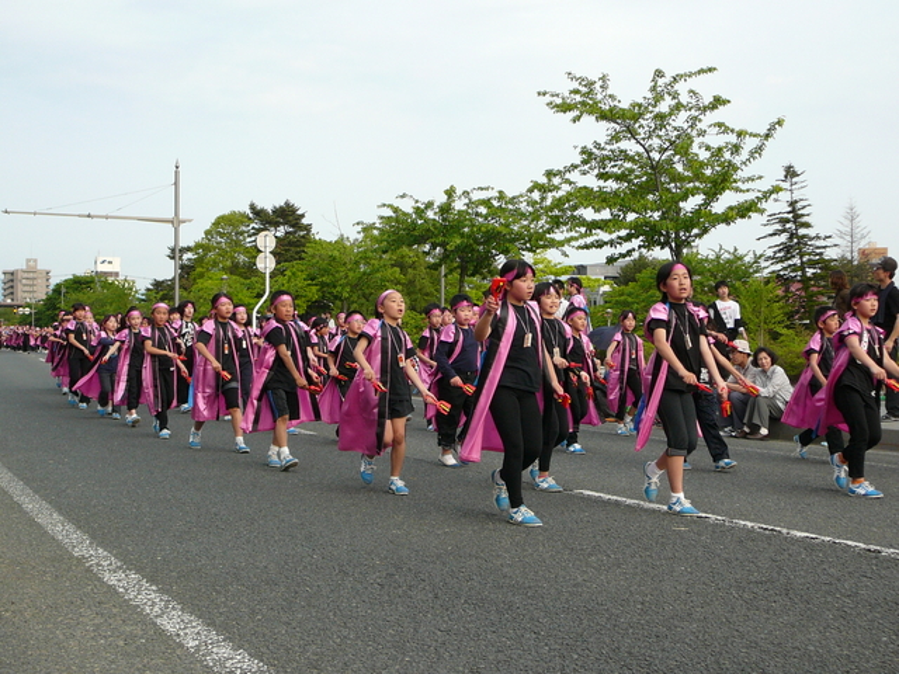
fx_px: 1221
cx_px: 450
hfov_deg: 40.4
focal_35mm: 47
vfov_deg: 30.9
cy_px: 337
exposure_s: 1/500
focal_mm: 7
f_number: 3.3
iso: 100
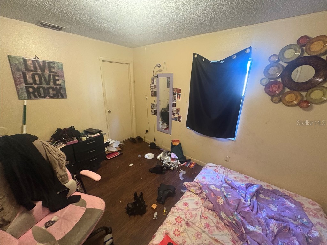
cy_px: 122
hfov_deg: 102.1
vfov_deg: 85.7
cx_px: 164
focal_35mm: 14
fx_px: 132
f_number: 2.2
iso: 800
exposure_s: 1/40
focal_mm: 2.22
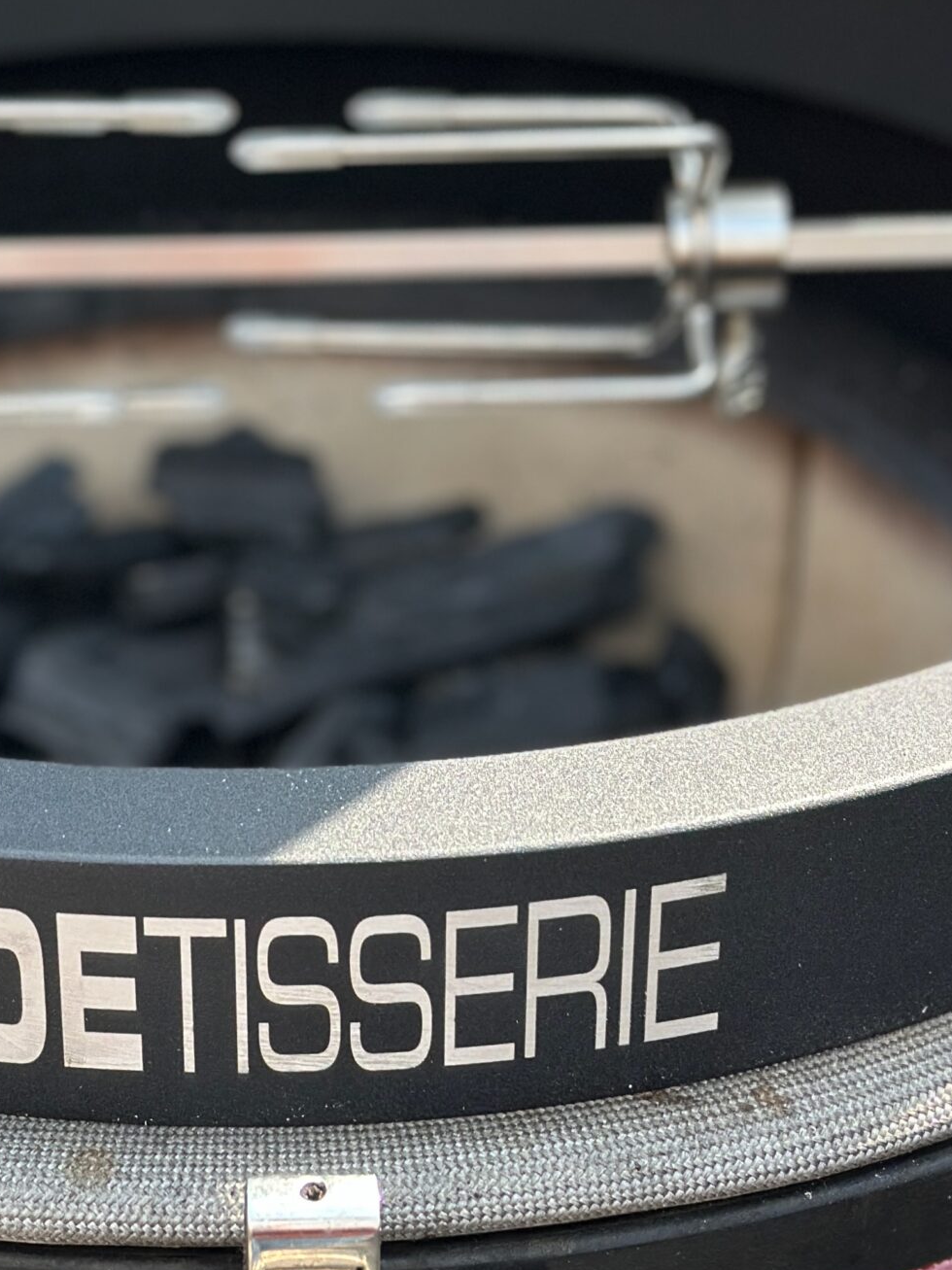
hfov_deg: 15.7
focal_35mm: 94
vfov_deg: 20.9
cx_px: 283
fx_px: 3447
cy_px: 550
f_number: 1.78
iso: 80
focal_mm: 6.86
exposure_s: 1/448
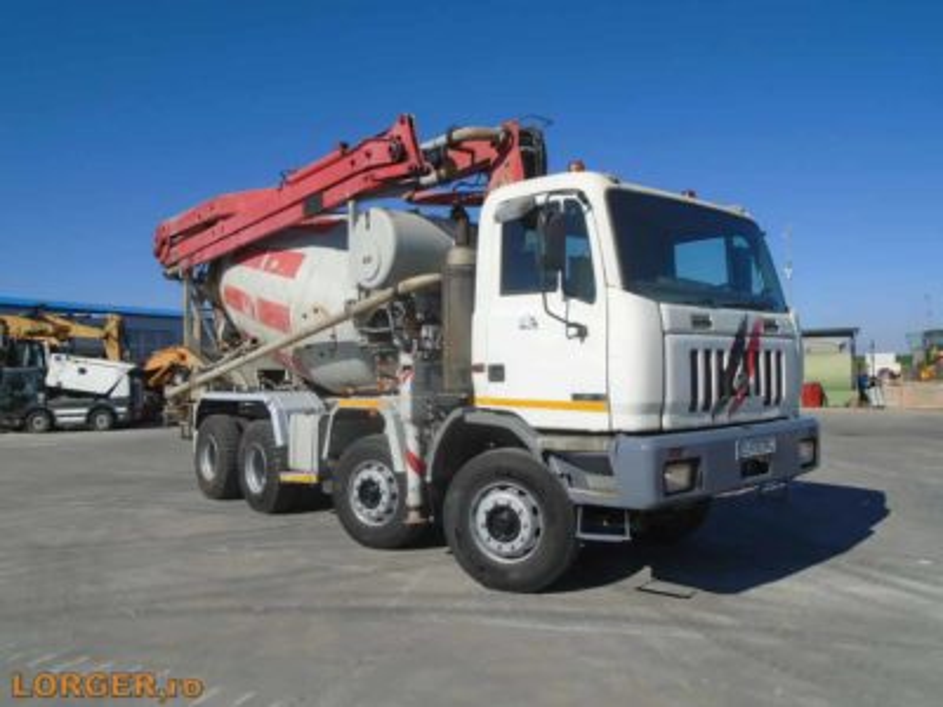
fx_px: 708
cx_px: 472
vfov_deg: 53.1
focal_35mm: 26
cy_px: 354
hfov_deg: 67.3
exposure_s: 1/320
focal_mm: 4.6
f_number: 8
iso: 100
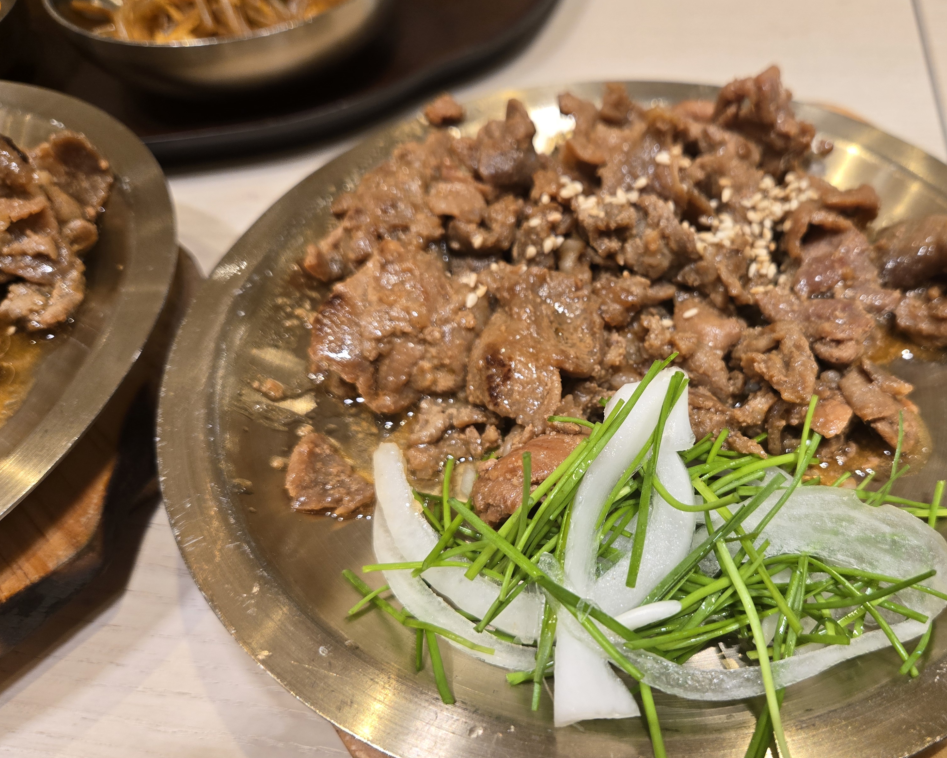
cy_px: 421
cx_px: 606
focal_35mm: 30
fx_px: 841
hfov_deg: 57.9
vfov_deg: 48.4
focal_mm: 5.4
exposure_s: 1/120
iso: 100
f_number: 1.8
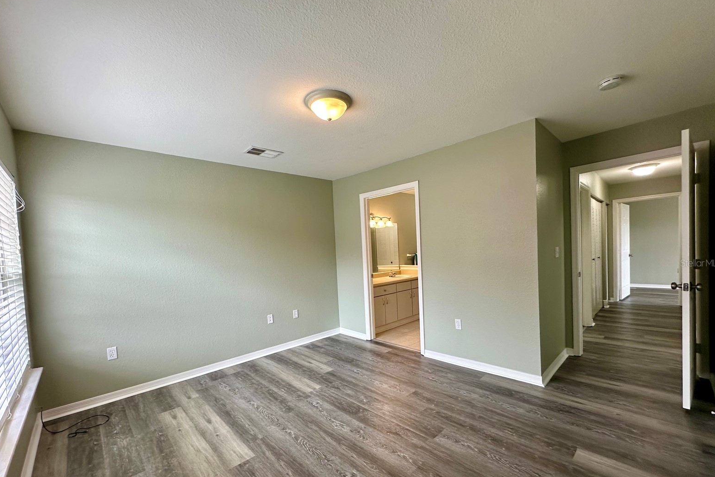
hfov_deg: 100.4
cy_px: 263
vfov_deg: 77.1
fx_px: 298
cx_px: 355
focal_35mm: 15
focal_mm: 2.22
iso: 100
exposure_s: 1/120
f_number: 2.2
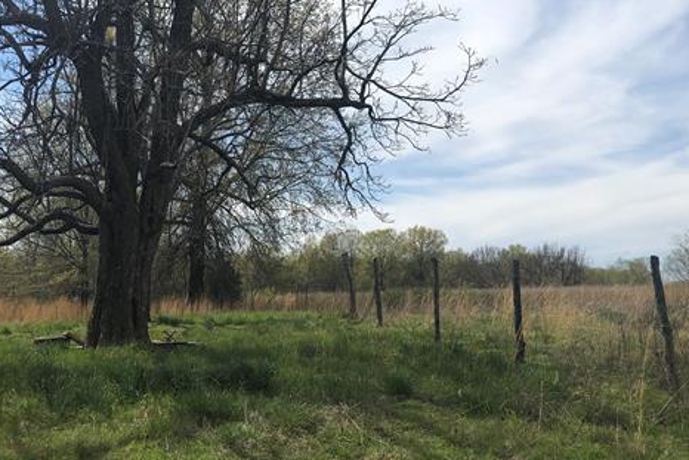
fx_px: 766
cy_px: 117
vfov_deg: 32.8
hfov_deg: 48.1
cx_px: 266
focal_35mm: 40
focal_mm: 3.99
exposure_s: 1/3436
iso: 20
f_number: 1.8
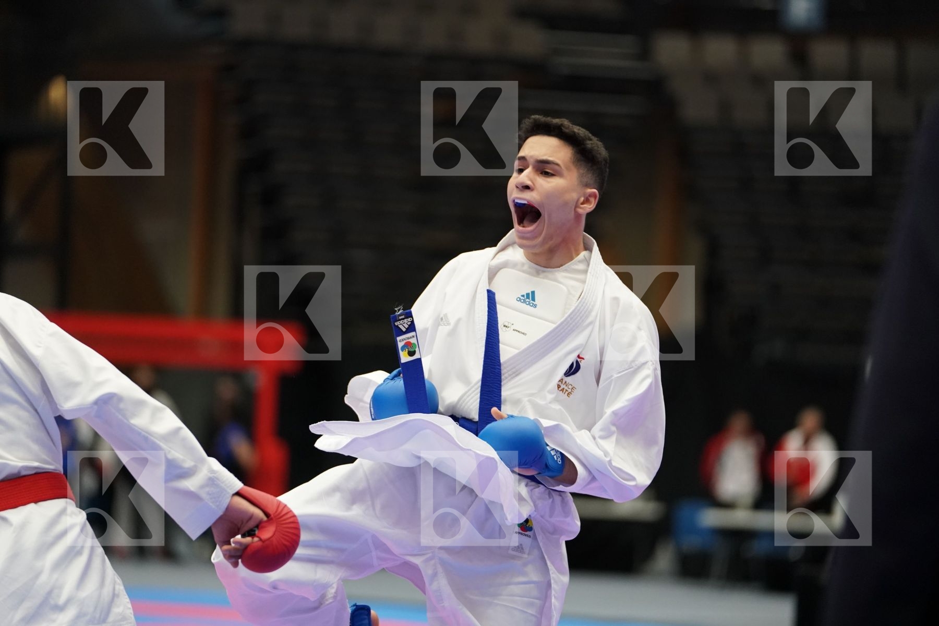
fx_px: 4277
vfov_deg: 8.4
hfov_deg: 12.5
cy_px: 313
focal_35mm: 164
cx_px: 470
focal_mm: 164
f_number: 2.8
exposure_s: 1/1000
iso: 3200
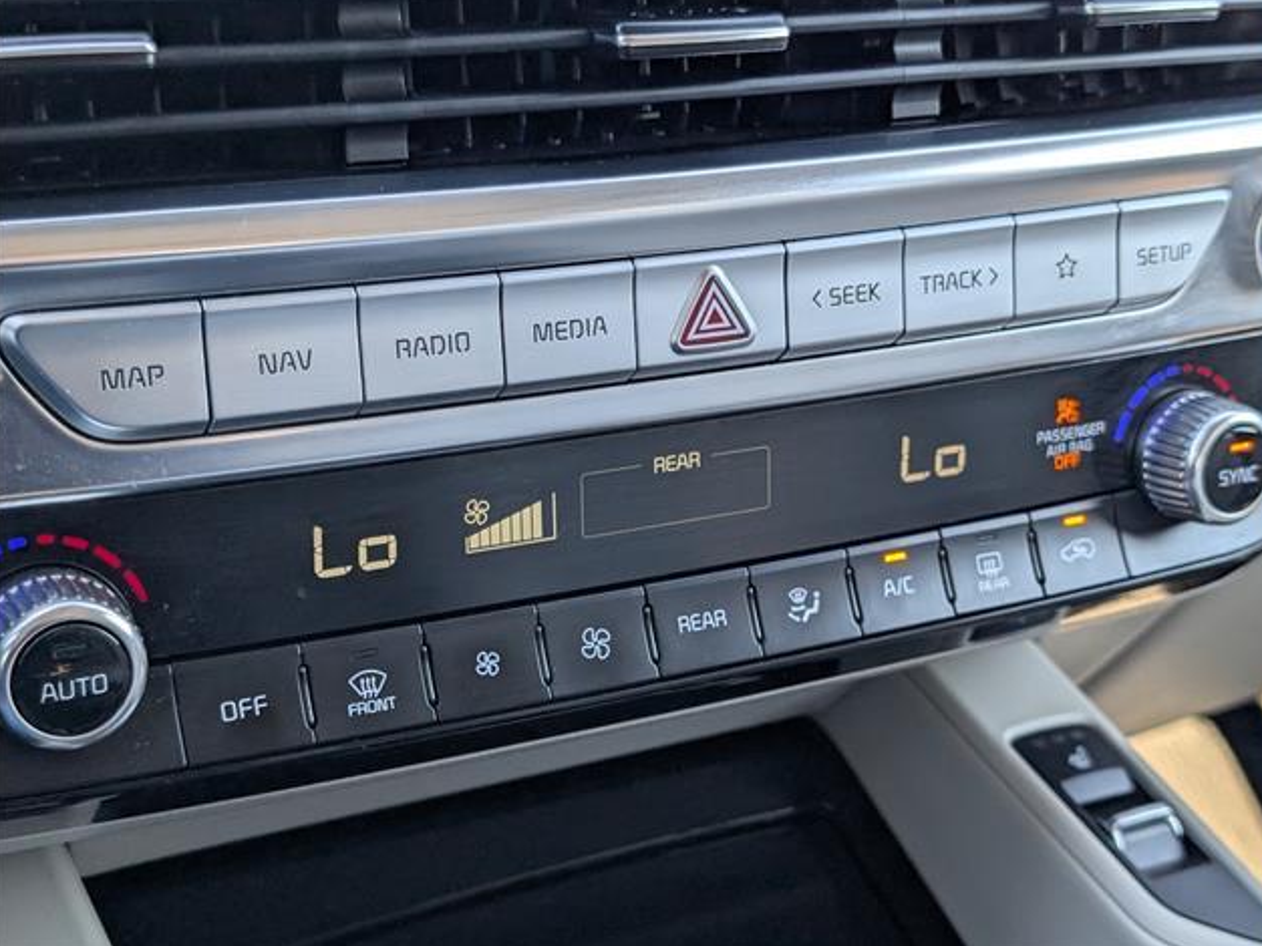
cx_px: 636
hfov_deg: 38.2
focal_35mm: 50
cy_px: 471
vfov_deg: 29.1
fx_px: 1823
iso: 58
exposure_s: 1/135
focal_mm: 6.9
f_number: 1.68
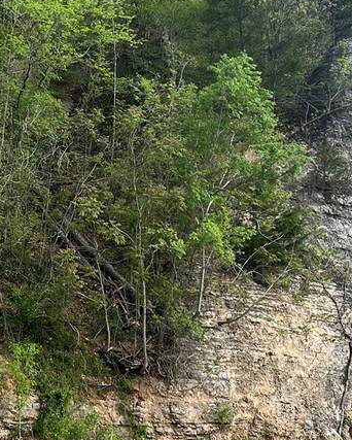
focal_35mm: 76
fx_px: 989
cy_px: 150
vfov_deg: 24.9
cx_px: 64
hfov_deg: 19.9
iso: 50
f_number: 1.6
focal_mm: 5.1
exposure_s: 1/1672
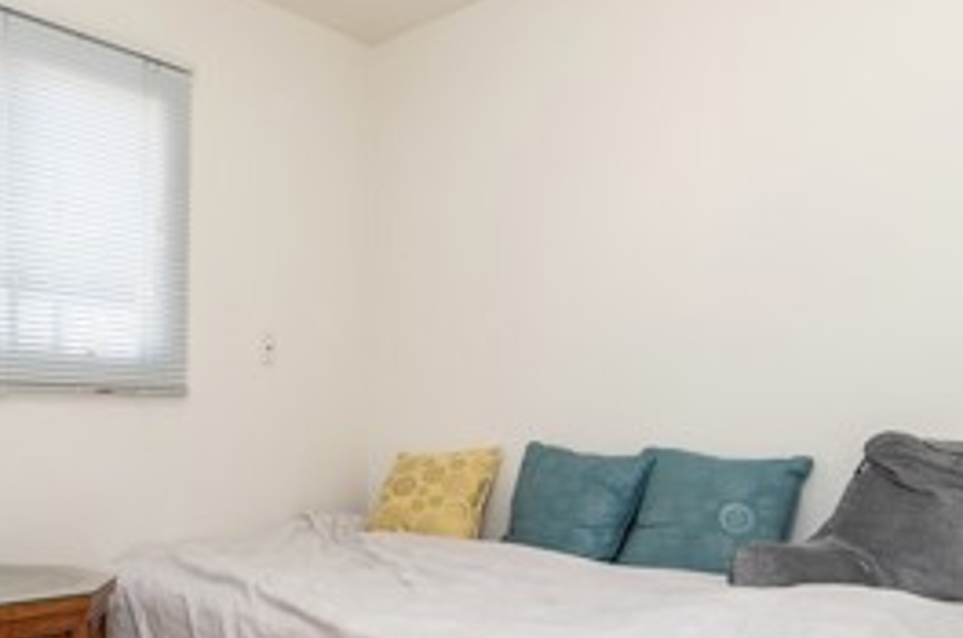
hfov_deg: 53.0
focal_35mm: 34
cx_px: 223
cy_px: 441
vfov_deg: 38.2
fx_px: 908
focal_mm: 14
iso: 220
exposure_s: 1/60
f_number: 4
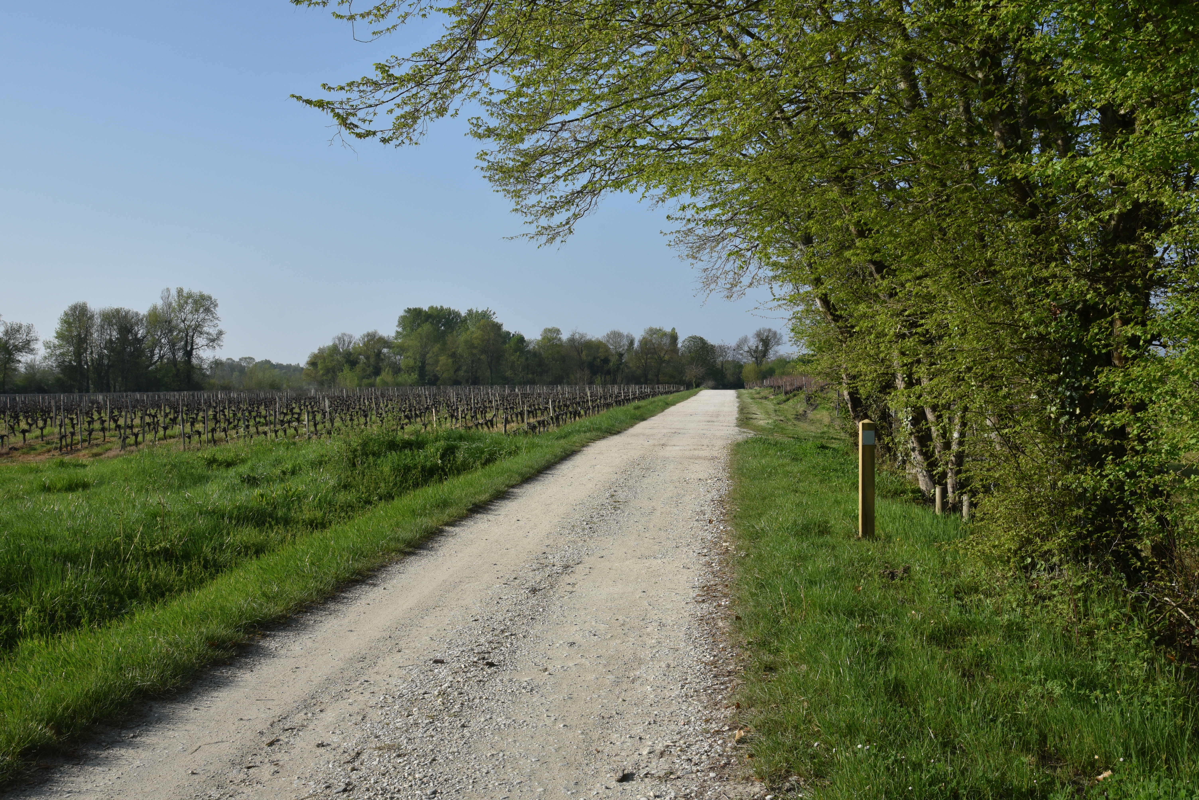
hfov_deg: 50.7
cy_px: 400
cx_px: 600
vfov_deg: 35.1
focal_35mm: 38
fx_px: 1266
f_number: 14
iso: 800
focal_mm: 38
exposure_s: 1/800
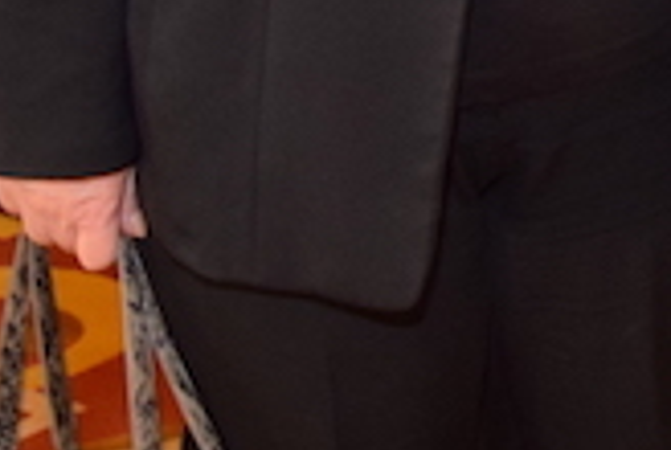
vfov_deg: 9.7
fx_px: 2577
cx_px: 1522
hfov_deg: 12.3
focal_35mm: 138
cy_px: -233
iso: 800
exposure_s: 1/15
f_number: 5
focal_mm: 18
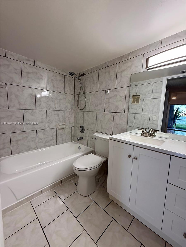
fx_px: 100
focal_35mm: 14
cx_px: 93
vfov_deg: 102.1
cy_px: 124
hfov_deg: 85.7
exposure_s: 1/120
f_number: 2.2
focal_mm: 2.22
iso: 200
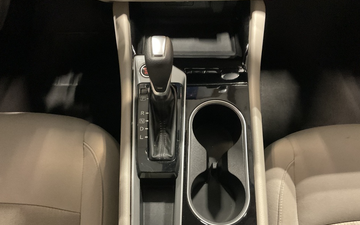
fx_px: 304
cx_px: 179
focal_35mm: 31
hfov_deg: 61.2
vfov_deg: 40.5
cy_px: 126
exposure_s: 1/30
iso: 500
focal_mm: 3
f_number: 1.8
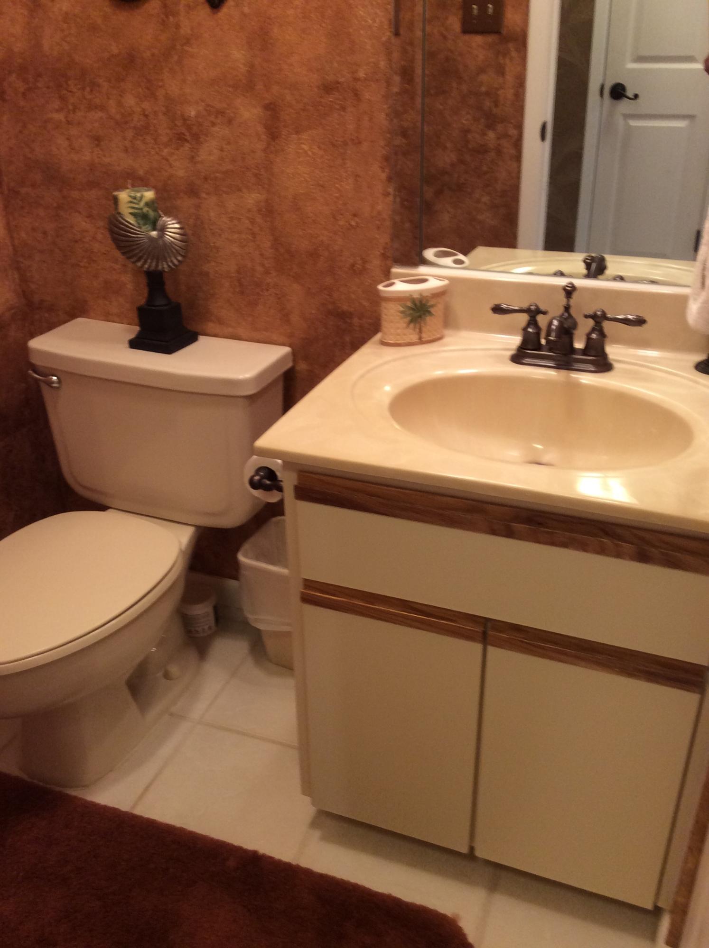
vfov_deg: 56.9
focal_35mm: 32
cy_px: 474
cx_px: 354
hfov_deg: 44.1
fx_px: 876
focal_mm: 3.3
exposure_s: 1/25
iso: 64
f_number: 2.4
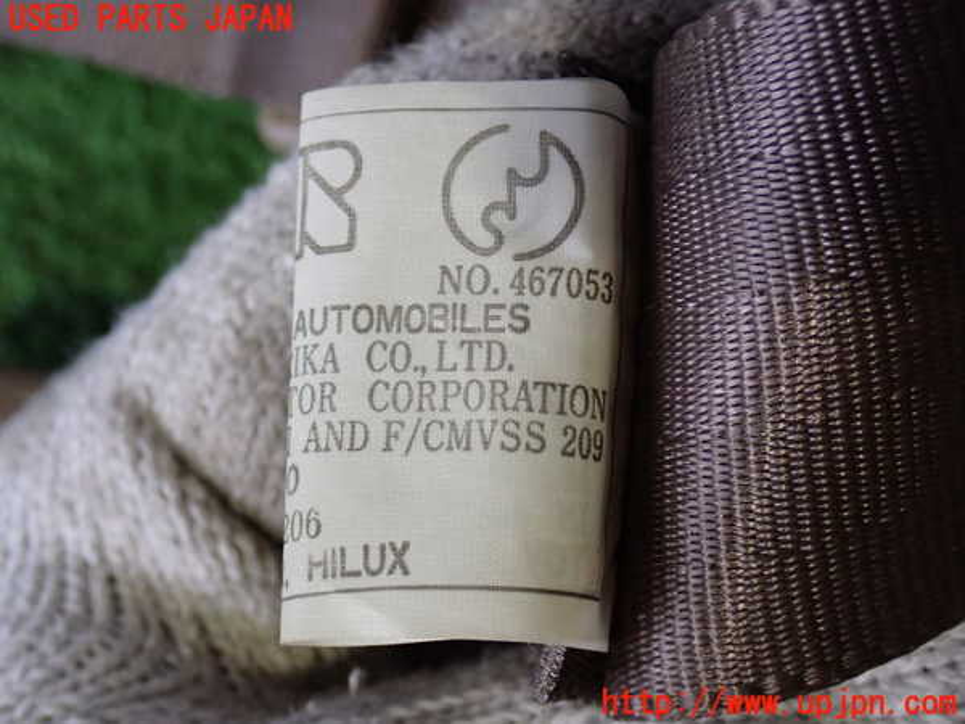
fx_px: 1979
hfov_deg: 27.4
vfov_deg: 20.7
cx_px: 482
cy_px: 362
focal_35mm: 71
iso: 800
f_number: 3.9
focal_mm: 12.73
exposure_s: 1/60
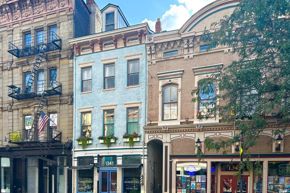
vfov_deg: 51.2
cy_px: 107
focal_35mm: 25
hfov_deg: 71.5
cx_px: 145
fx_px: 201
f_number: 1.78
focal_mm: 6.86
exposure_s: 1/910
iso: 80
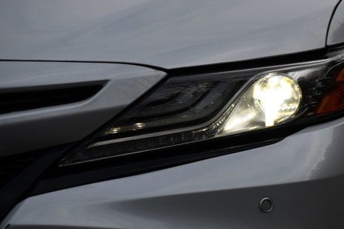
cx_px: 225
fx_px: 3402
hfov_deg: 5.8
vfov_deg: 3.9
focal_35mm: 356
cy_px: 105
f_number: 5.6
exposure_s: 1/500
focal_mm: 175
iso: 280
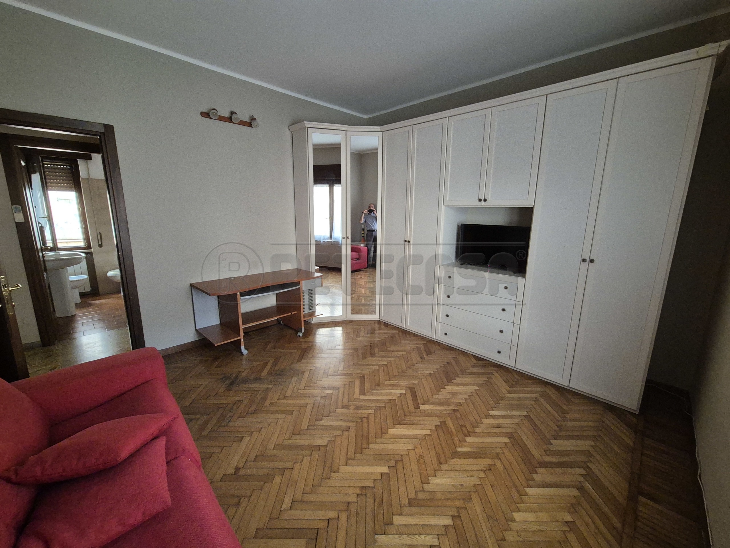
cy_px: 274
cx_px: 365
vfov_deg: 89.9
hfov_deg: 106.2
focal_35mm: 13
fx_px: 274
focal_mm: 2.2
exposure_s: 1/50
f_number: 2.2
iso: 1000
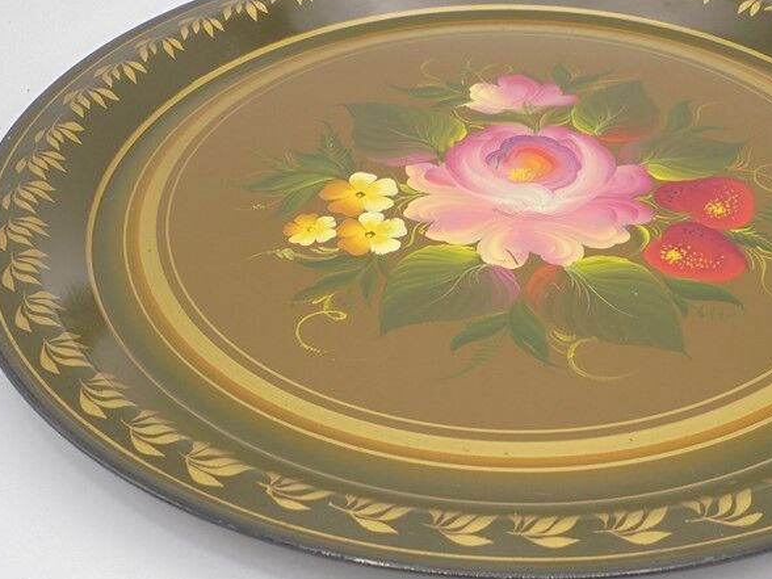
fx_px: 1160
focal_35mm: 52
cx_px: 495
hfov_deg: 36.5
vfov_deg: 28.0
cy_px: 275
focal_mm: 6.1
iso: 100
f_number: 4
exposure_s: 1/125
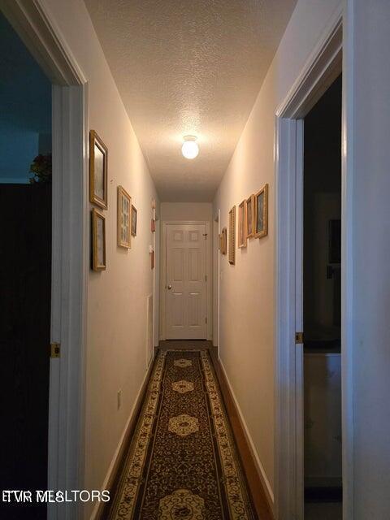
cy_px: 260
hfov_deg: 58.9
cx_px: 195
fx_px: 346
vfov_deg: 73.9
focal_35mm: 23
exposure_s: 1/120
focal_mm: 6.3
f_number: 1.7
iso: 800
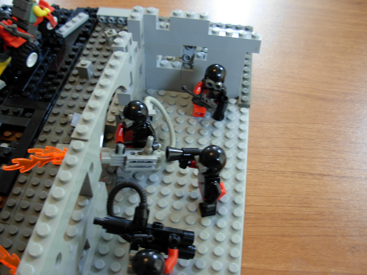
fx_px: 403
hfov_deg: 49.0
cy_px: 138
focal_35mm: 38
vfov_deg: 37.7
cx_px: 184
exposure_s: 1/11.6
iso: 79
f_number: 2.9
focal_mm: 6.3
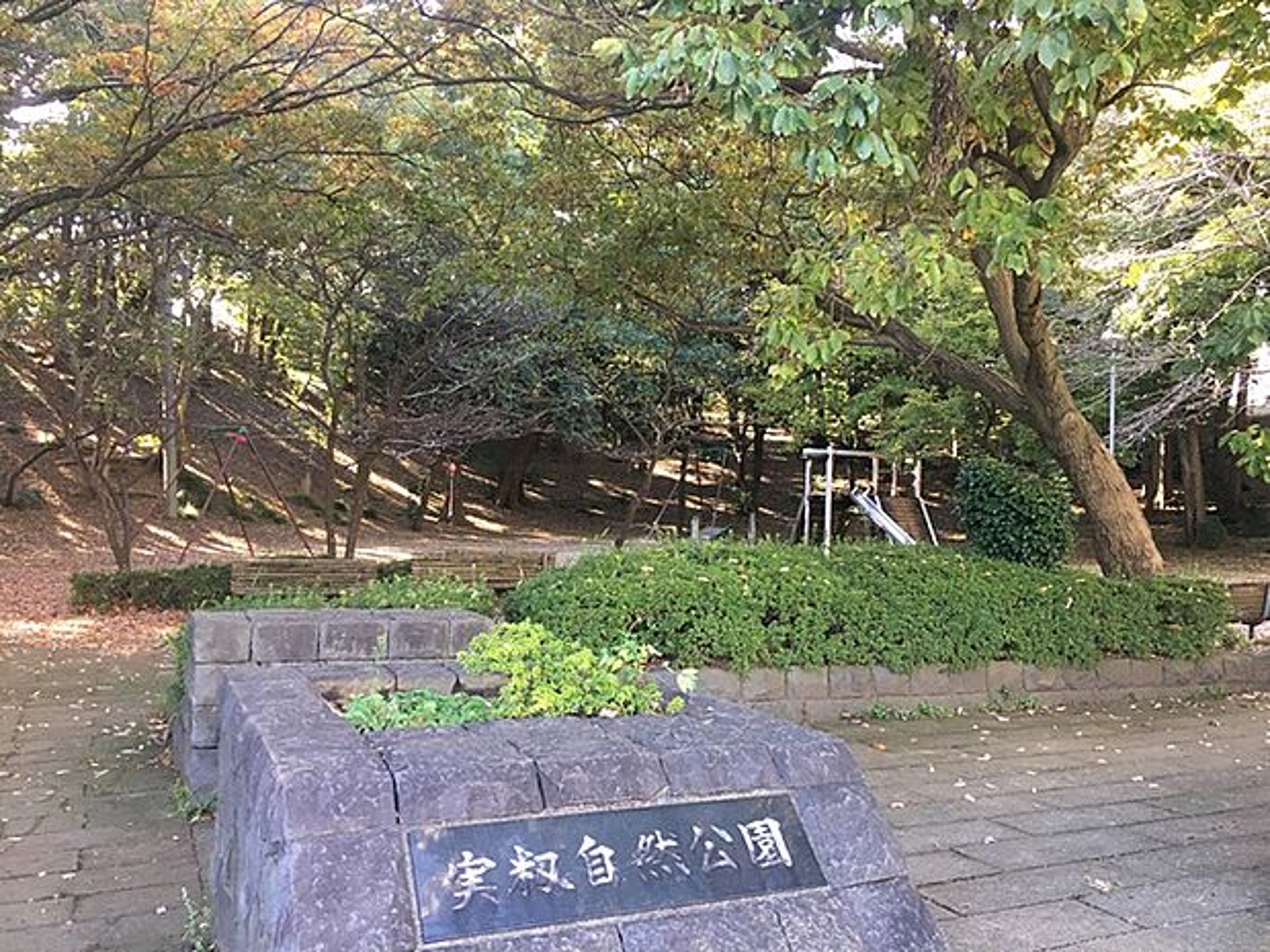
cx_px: 635
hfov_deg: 61.7
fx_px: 1064
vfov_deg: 48.2
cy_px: 476
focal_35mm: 29
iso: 32
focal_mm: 4.15
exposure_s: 1/30
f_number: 2.2
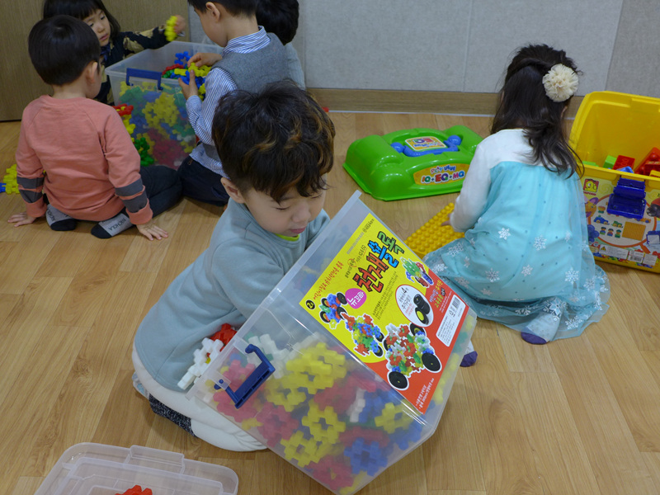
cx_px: 330
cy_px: 248
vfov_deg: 36.0
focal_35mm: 40
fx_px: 763
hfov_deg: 46.8
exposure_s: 1/80
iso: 160
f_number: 1.7
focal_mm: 7.9
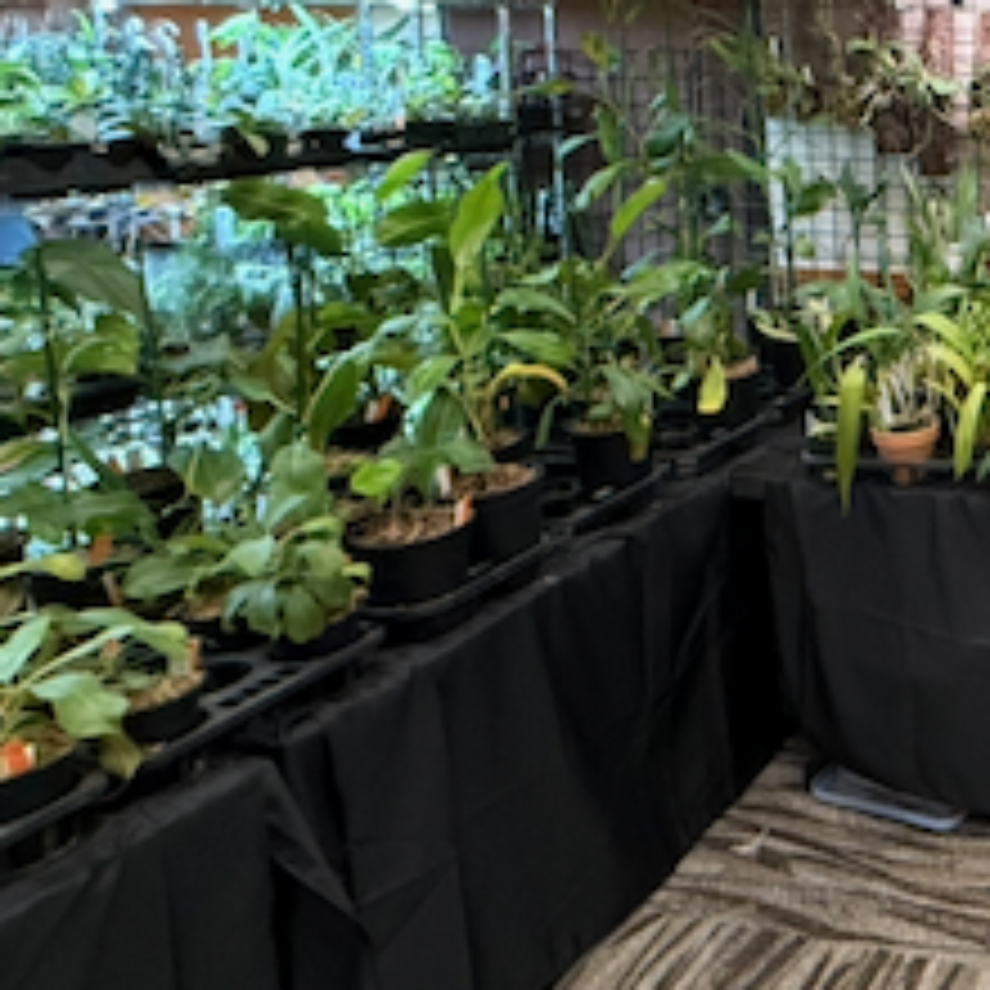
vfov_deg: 43.4
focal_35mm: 36
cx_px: 1282
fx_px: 1165
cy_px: 166
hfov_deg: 33.7
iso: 320
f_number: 2.2
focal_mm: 2.22
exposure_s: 1/60
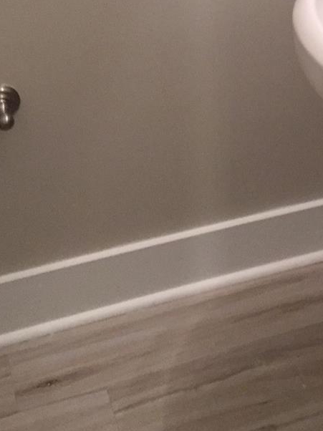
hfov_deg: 19.4
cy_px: -3
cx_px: 316
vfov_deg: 25.0
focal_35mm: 74
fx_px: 921
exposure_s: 1/30
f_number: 2.2
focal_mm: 4.15
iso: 160
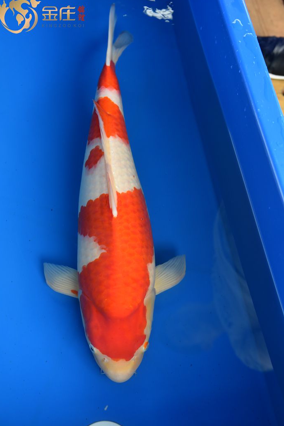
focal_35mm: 49
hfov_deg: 27.5
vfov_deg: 40.3
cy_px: 213
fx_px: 579
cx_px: 141
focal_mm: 48
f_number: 4
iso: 800
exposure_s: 1/60
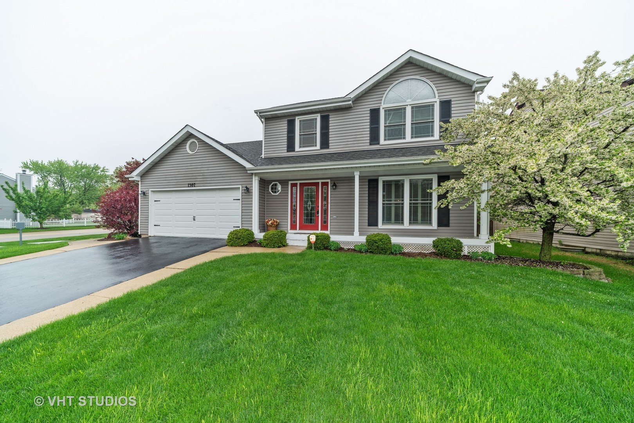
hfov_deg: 112.6
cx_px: 317
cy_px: 212
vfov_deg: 90.0
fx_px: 211
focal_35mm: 12
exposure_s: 1/160
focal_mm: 12
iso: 100
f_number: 7.1
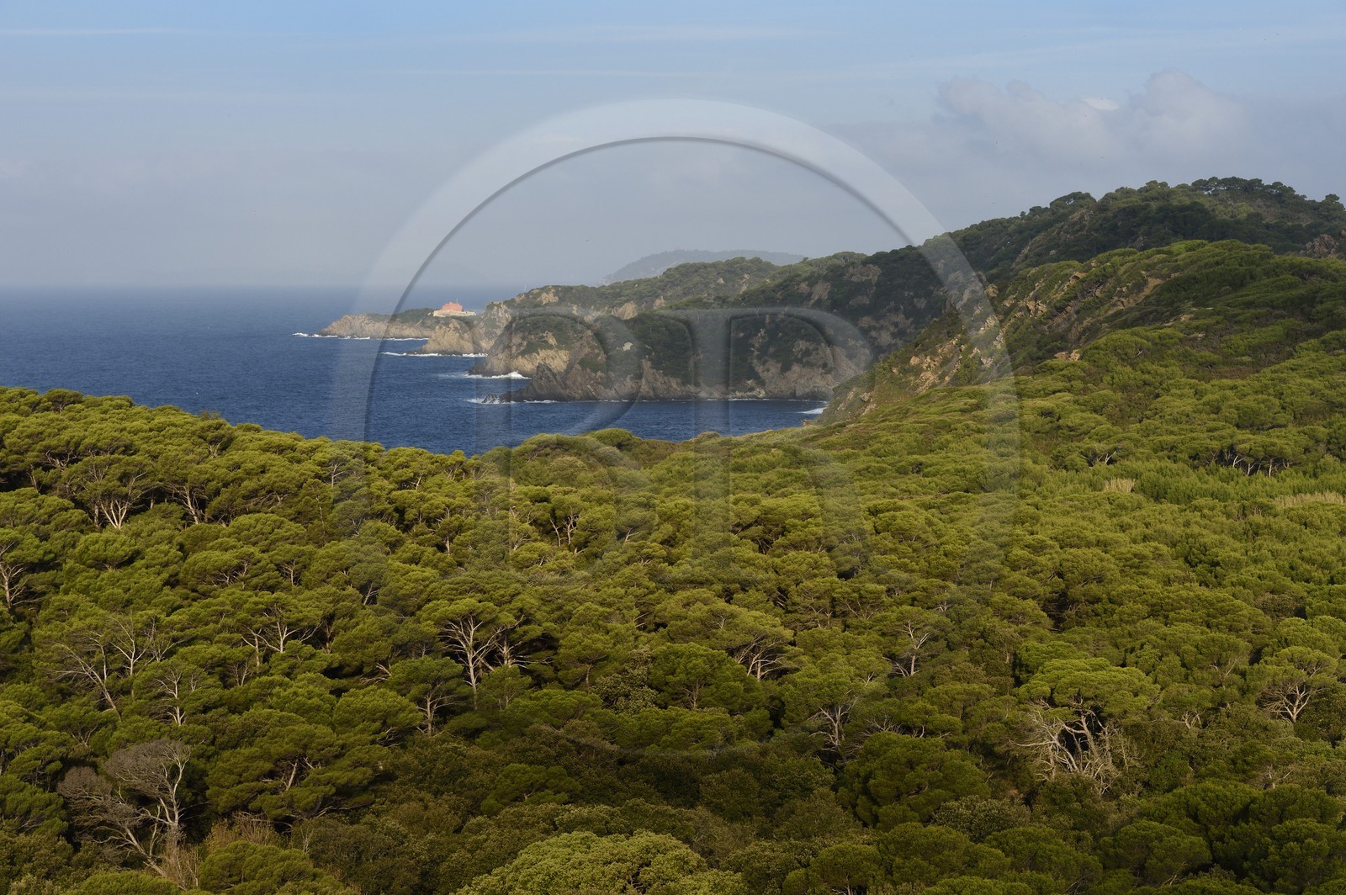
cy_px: 448
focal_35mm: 100
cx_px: 673
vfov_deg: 13.7
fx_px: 3736
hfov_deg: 20.4
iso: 200
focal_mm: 100
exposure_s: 1/320
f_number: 11
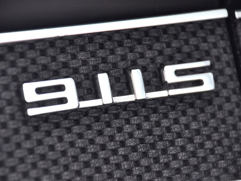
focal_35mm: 425
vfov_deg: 3.5
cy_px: 90
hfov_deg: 4.7
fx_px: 2959
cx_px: 120
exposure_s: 1/40
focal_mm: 260
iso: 500
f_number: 6.3
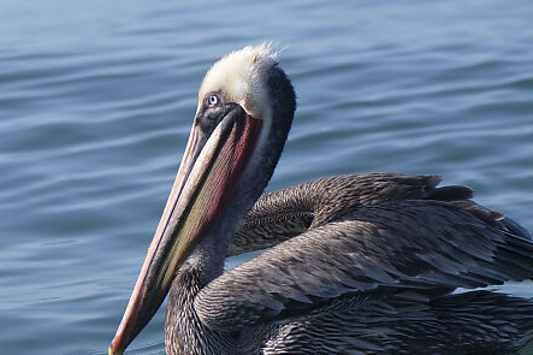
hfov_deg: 12.4
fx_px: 2457
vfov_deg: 8.3
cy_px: 230
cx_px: 289
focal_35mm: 166
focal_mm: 105
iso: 100
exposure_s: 1/800
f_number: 4.5
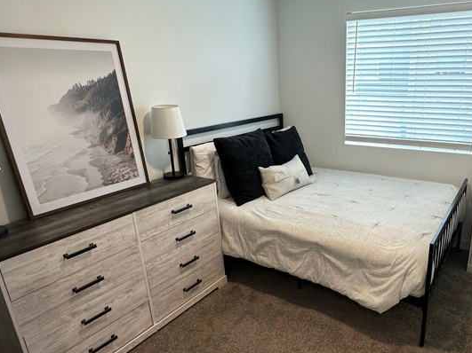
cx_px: 310
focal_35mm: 27
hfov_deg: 63.9
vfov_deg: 51.1
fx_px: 368
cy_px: 204
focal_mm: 2.22
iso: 160
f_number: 2.2
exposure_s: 1/120
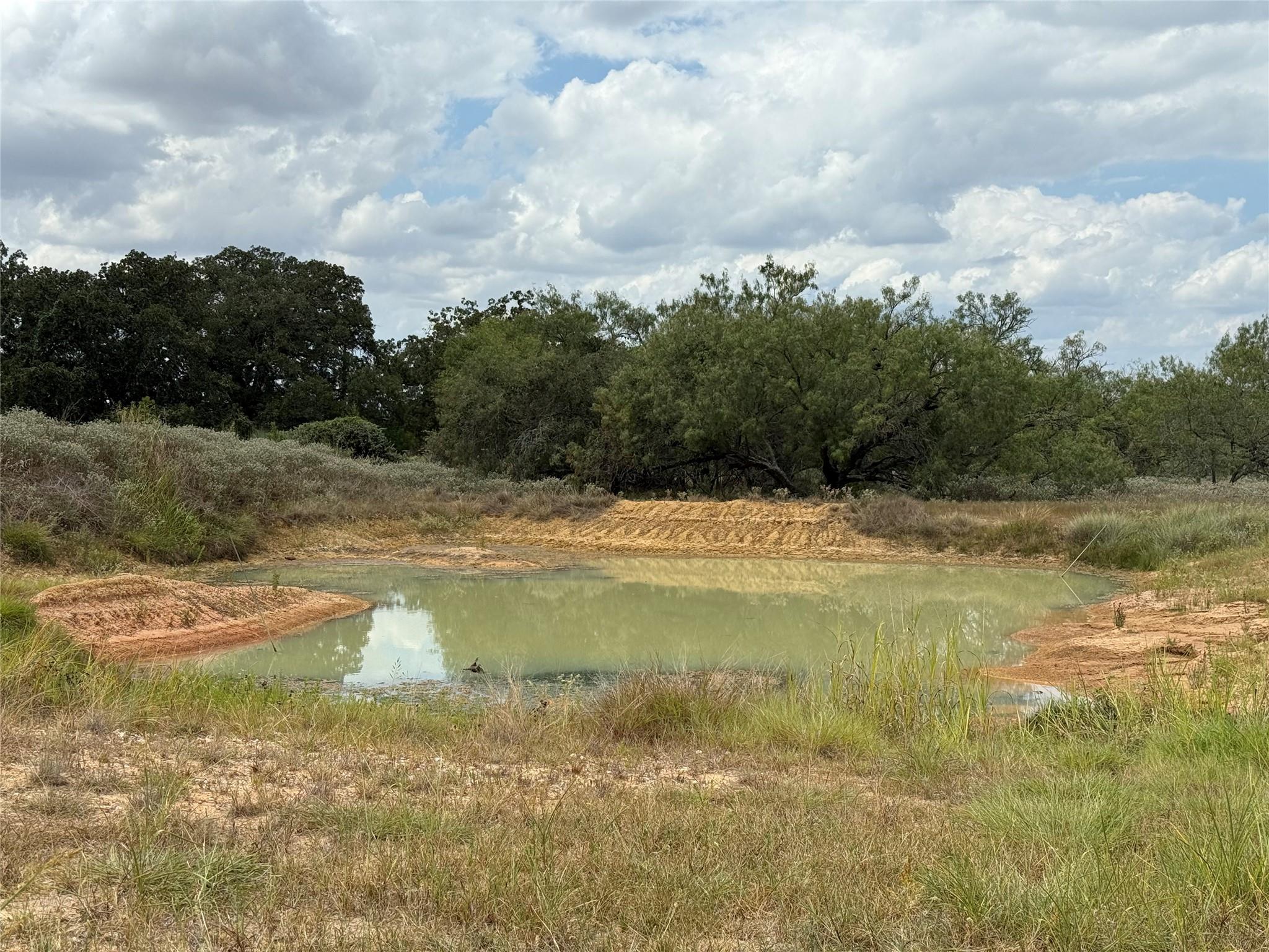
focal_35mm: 48
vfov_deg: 30.3
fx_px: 1760
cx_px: 634
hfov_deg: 39.7
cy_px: 476
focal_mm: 6.76
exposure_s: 1/7143
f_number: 1.78
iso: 64
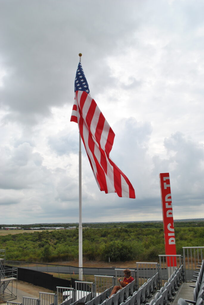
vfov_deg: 61.9
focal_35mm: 30
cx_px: 102
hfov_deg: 43.7
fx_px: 254
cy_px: 152
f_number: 9
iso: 100
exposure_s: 1/320
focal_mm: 20
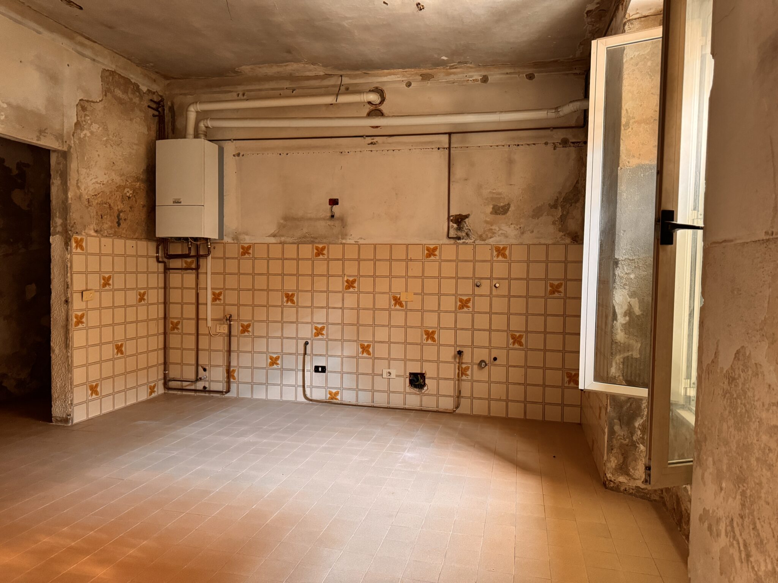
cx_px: 389
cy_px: 292
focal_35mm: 24
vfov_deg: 56.8
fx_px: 539
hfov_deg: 71.6
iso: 640
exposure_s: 1/60
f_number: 1.78
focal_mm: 6.76
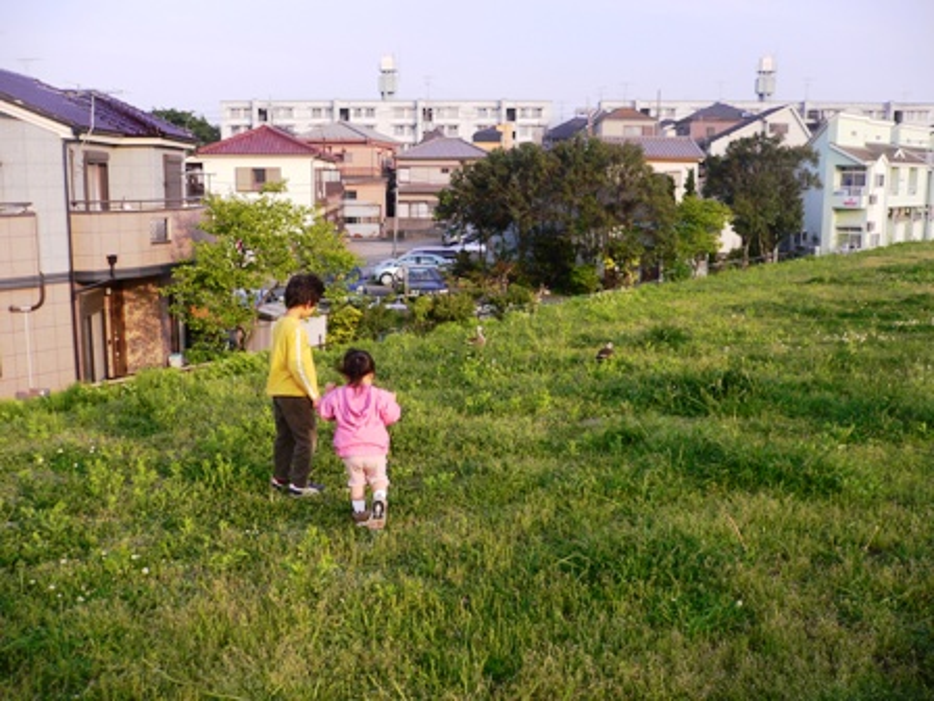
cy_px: 350
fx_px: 944
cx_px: 467
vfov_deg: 40.7
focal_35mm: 35
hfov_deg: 52.6
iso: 80
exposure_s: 1/320
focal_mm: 5.8
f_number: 2.8
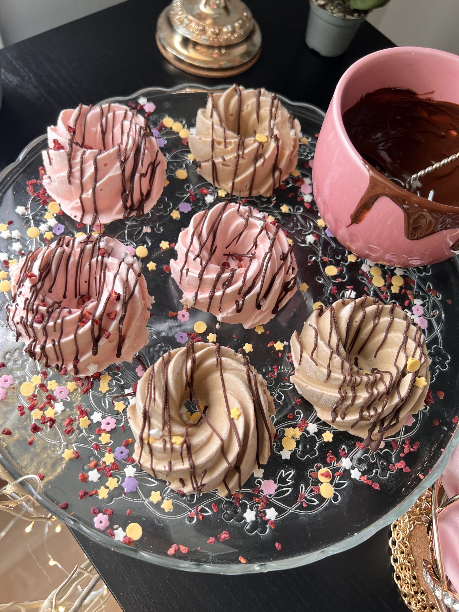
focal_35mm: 26
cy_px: 306
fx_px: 460
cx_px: 230
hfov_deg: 53.1
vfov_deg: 67.3
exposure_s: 1/121
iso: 80
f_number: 1.5
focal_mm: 5.7
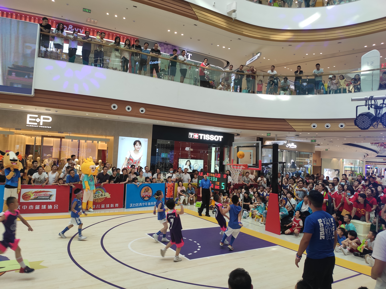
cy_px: 144
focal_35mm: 26
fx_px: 290
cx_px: 193
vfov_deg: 53.1
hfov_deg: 67.3
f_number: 1.75
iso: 171
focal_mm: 4.77
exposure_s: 1/100
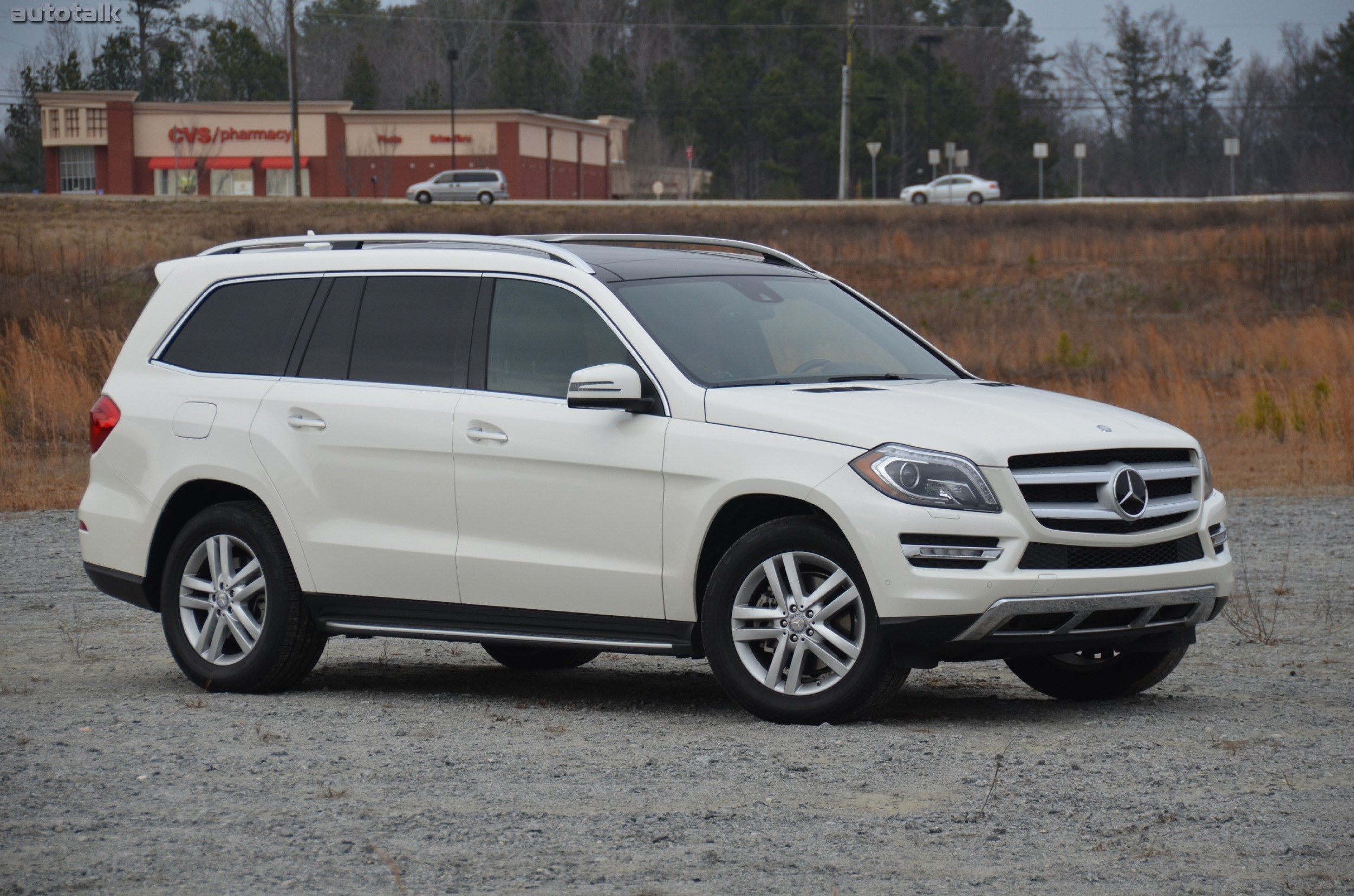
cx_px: 677
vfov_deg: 8.7
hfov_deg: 13.1
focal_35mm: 158
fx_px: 5912
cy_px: 448
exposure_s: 1/1000
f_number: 5.3
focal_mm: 105
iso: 400
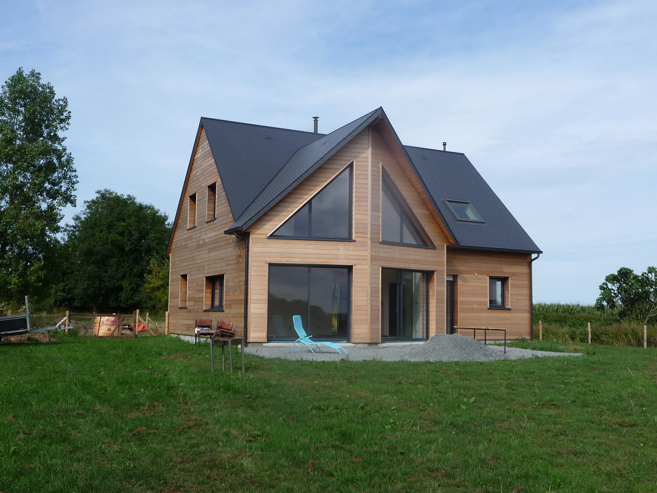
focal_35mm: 37
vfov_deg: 38.7
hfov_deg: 50.1
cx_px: 328
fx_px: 702
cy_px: 246
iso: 100
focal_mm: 4.7
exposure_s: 1/1000
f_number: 3.3
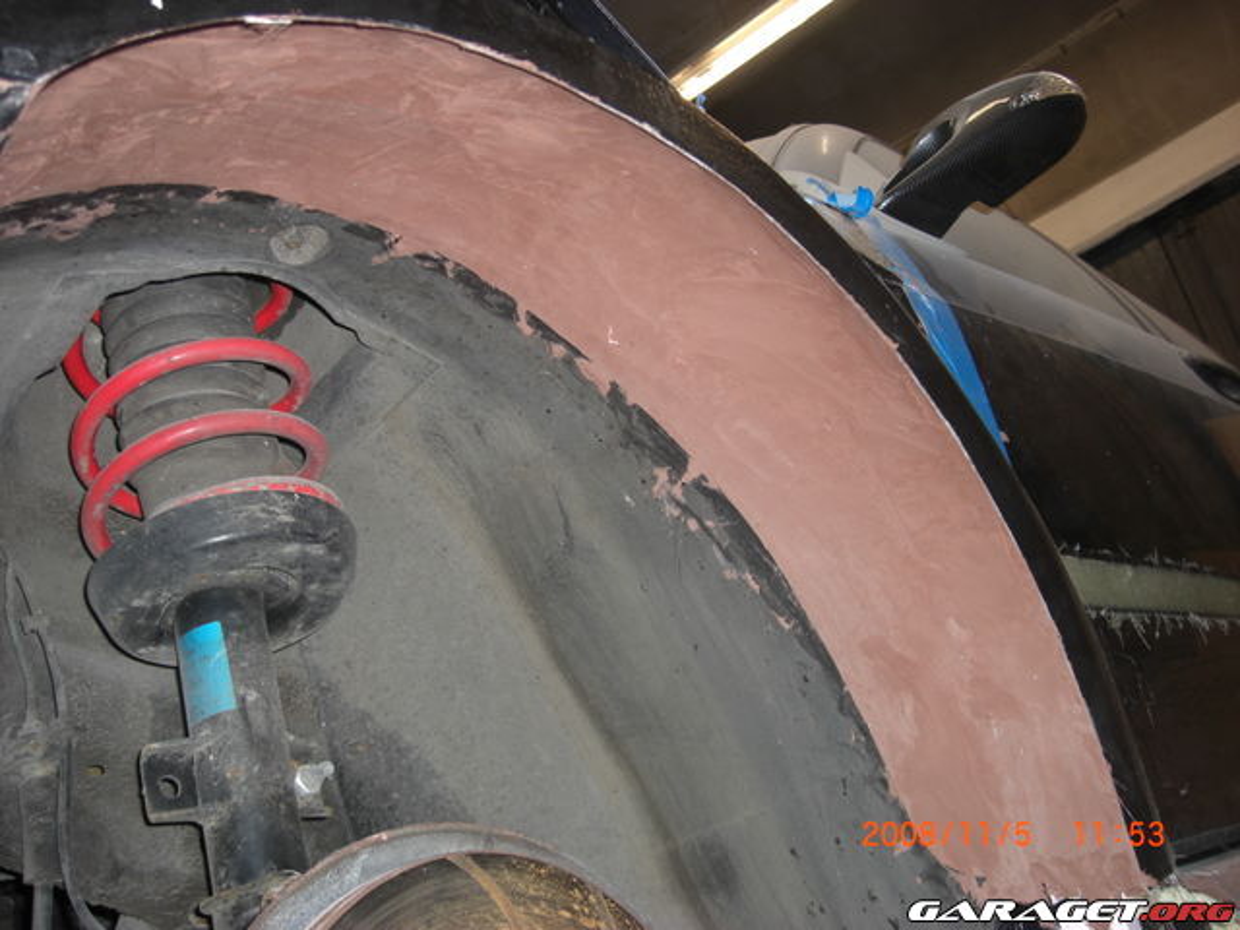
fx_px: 1361
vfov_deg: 37.7
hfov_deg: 49.0
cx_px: 620
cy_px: 465
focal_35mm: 38
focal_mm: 7.9
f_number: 2.8
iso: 100
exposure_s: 1/30
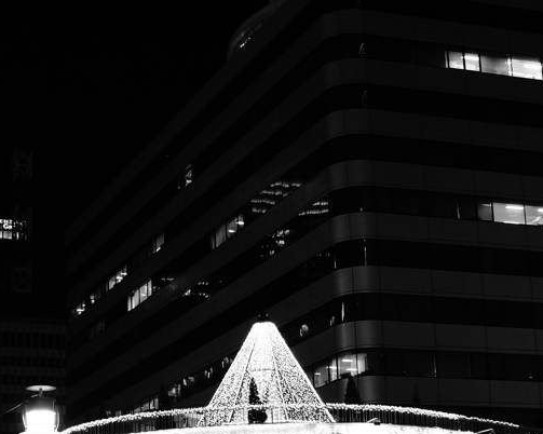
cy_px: 273
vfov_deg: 17.8
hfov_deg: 22.1
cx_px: 160
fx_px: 1382
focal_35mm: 86
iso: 640
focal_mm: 30
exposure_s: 1/30
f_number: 4
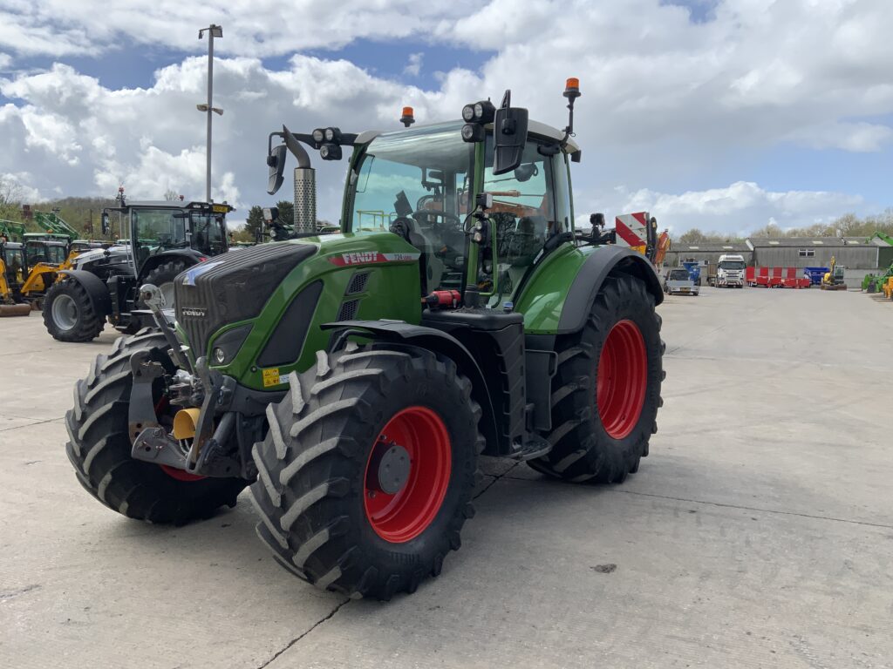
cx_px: 446
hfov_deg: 61.7
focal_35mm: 29
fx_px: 748
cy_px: 334
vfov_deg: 48.2
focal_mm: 3
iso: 16
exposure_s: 1/1786
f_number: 1.8
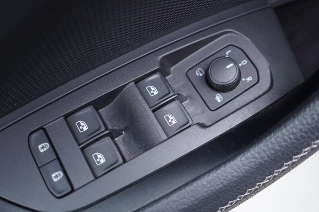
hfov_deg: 53.1
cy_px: 106
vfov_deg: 36.9
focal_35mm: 36
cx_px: 160
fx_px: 319
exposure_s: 1/40
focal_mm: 24
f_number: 2.8
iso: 400
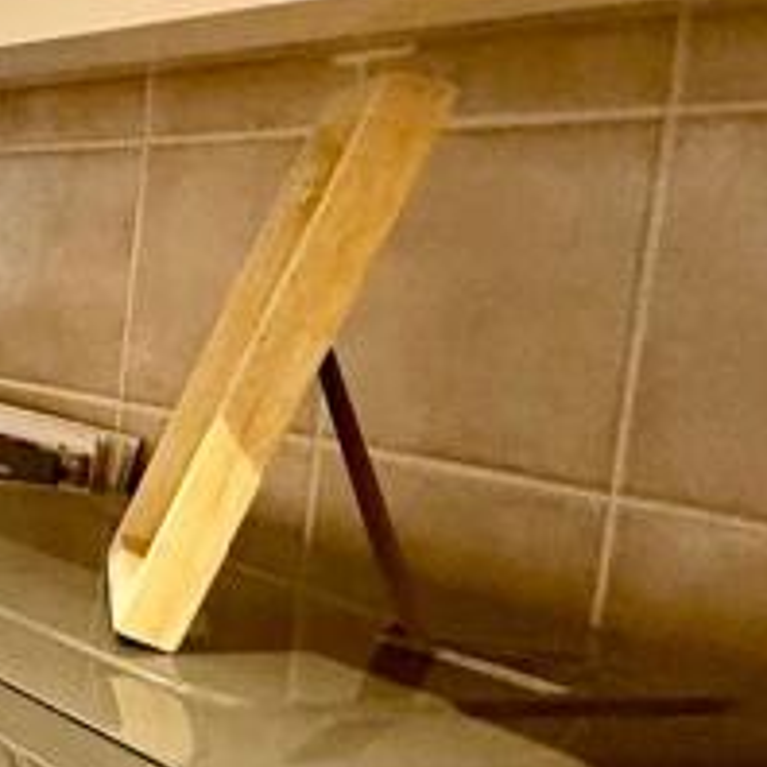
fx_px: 1604
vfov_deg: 26.9
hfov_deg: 17.7
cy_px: 434
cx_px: -810
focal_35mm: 64
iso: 250
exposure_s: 1/50
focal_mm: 2.22
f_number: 2.2
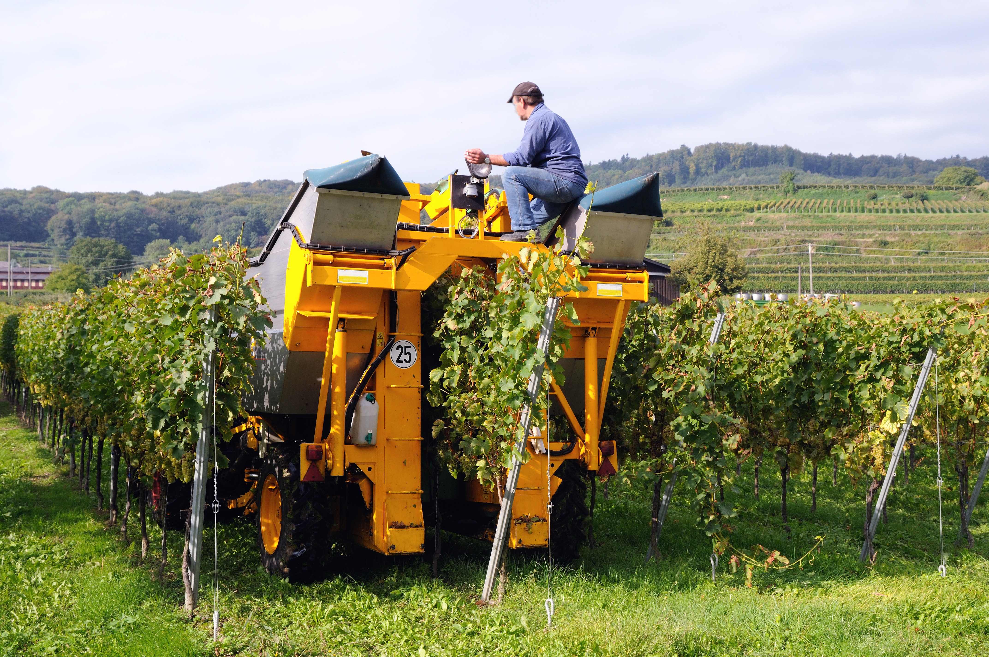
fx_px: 1152
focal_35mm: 42
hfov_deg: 46.4
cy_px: 328
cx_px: 494
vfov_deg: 31.8
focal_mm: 28
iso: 200
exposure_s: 1/320
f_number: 9
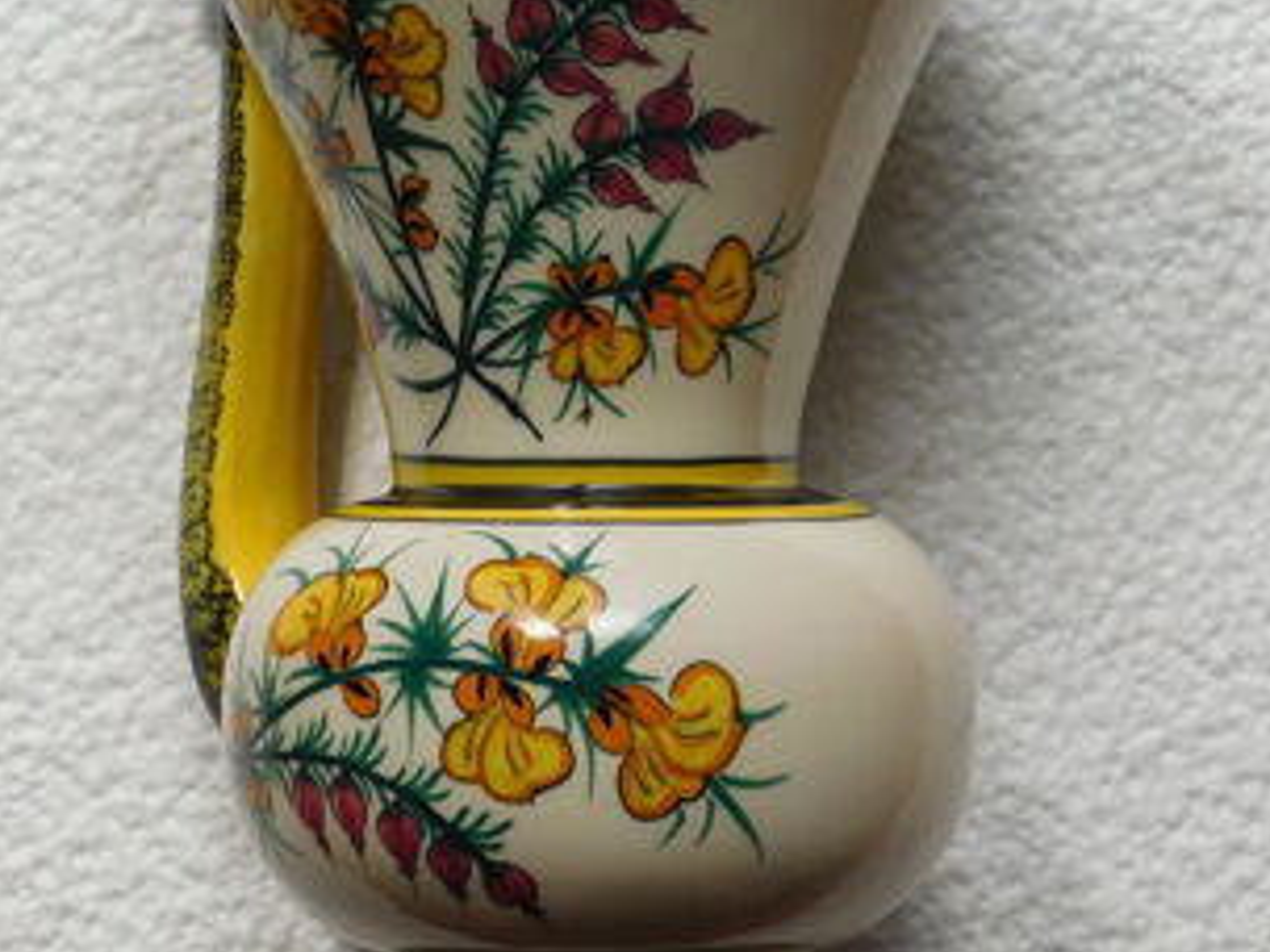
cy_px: 401
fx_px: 4109
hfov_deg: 17.6
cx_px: 581
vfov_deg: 13.2
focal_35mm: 112
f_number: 4.3
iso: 125
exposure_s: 1/640
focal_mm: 12.6
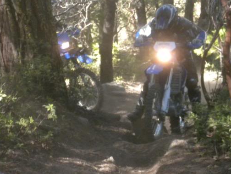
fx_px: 1261
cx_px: 163
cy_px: 89
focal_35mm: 189
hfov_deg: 10.5
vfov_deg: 7.9
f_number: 5.1
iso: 400
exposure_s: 1/166
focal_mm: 21
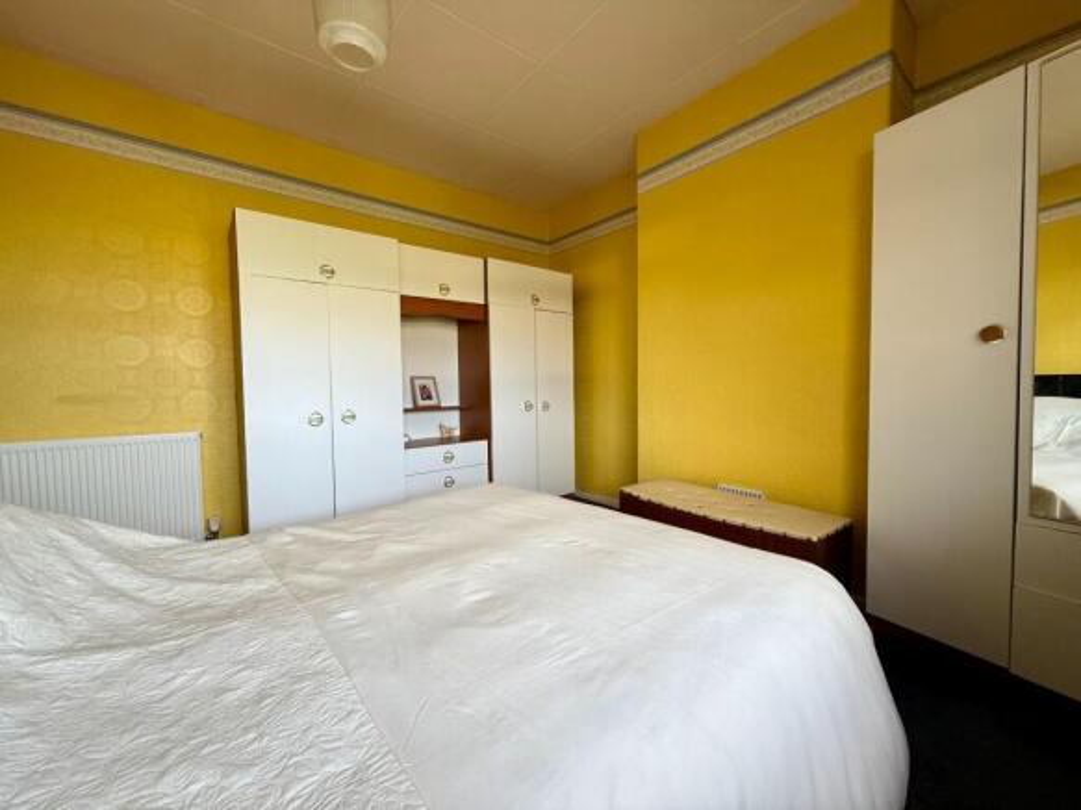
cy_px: 405
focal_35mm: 14
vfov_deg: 85.7
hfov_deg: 102.1
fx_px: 437
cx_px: 540
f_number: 2.2
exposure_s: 1/99
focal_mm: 2.22
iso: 125
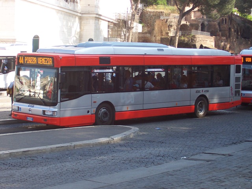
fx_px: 648
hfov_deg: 22.0
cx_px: 126
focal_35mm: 89
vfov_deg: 16.6
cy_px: 94
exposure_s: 1/180
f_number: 4.1
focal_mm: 13.5
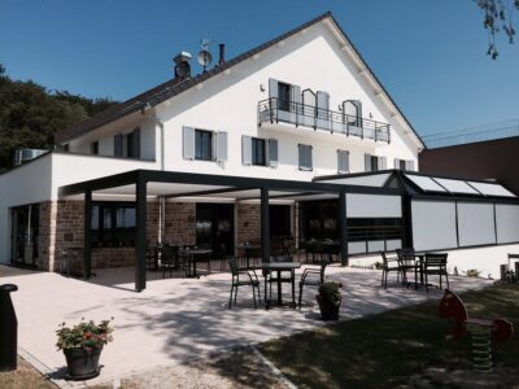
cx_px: 260
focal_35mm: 29
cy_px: 194
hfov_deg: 61.7
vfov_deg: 48.2
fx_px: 435
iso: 32
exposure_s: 1/3968
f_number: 2.2
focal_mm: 4.15
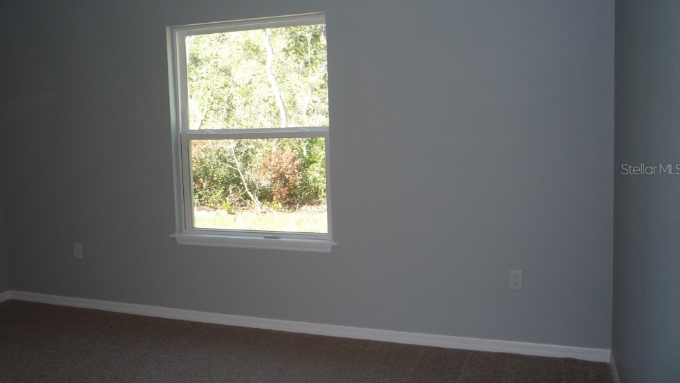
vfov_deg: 34.6
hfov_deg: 58.0
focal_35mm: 34
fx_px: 613
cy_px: 169
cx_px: 332
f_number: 3.3
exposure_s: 1/50
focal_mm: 5.2
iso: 100
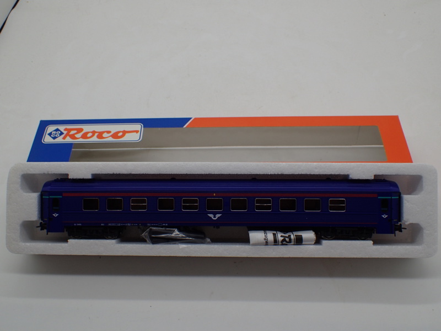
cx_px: 220
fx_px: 548
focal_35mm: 43
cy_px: 166
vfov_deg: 33.6
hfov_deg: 43.9
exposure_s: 1/200
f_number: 4
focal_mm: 7.86
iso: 100
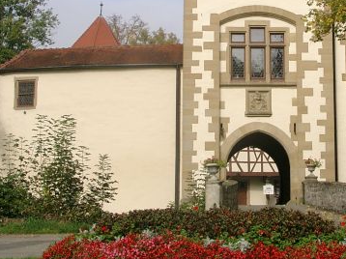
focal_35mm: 85
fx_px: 849
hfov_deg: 22.8
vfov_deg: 17.1
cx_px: 260
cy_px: 33
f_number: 4
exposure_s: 1/811
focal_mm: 8.02
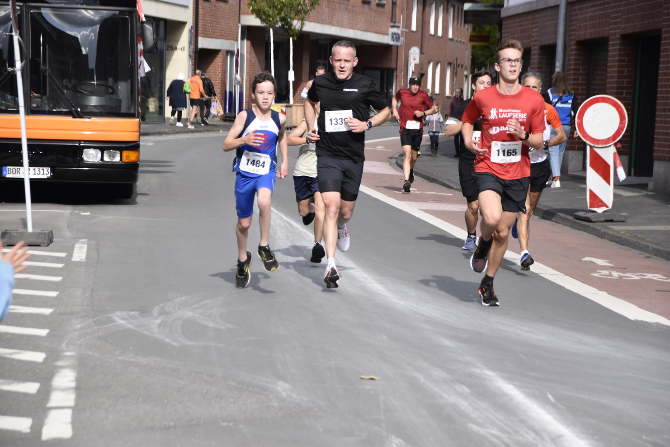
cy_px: 224
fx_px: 2513
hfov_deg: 15.2
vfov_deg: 10.2
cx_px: 335
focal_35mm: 135
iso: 500
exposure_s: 1/1000
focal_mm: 90
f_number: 5.6
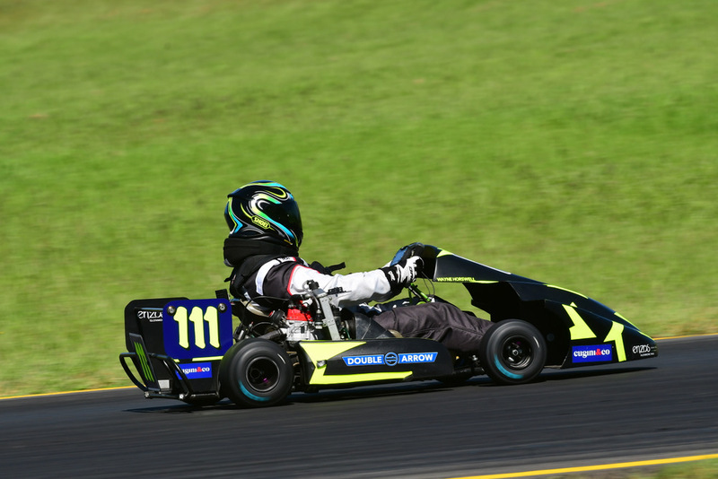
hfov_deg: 4.0
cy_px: 240
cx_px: 359
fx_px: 10175
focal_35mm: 510
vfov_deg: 2.7
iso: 400
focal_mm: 340
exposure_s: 1/640
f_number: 11
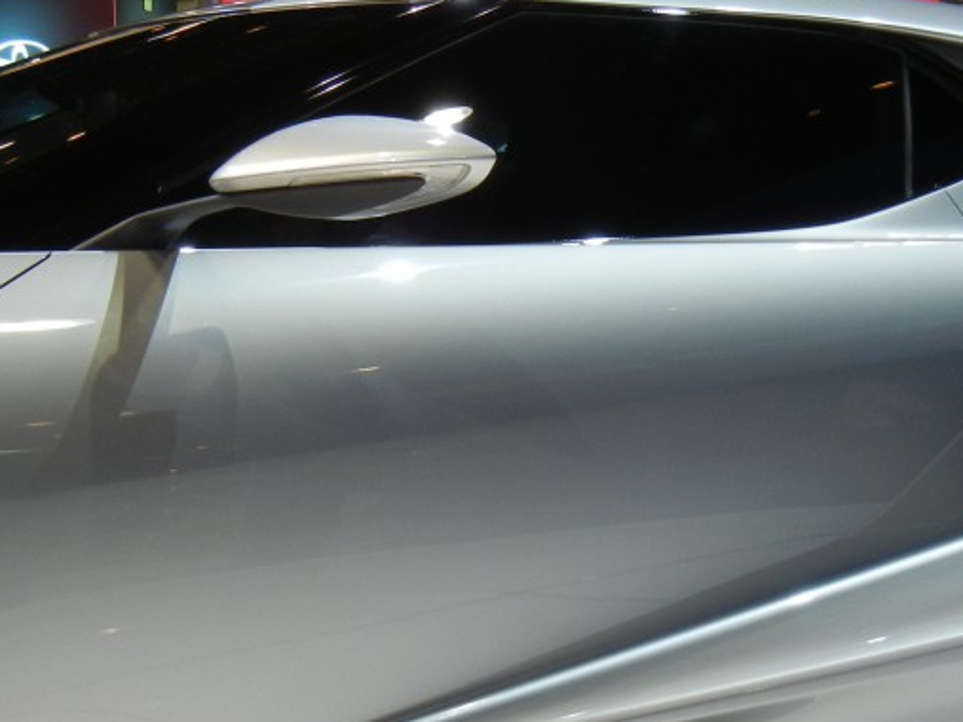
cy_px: 384
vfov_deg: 14.1
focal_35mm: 105
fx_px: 2920
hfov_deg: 18.7
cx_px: 384
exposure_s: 1/60
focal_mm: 9.3
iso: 220
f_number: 3.9
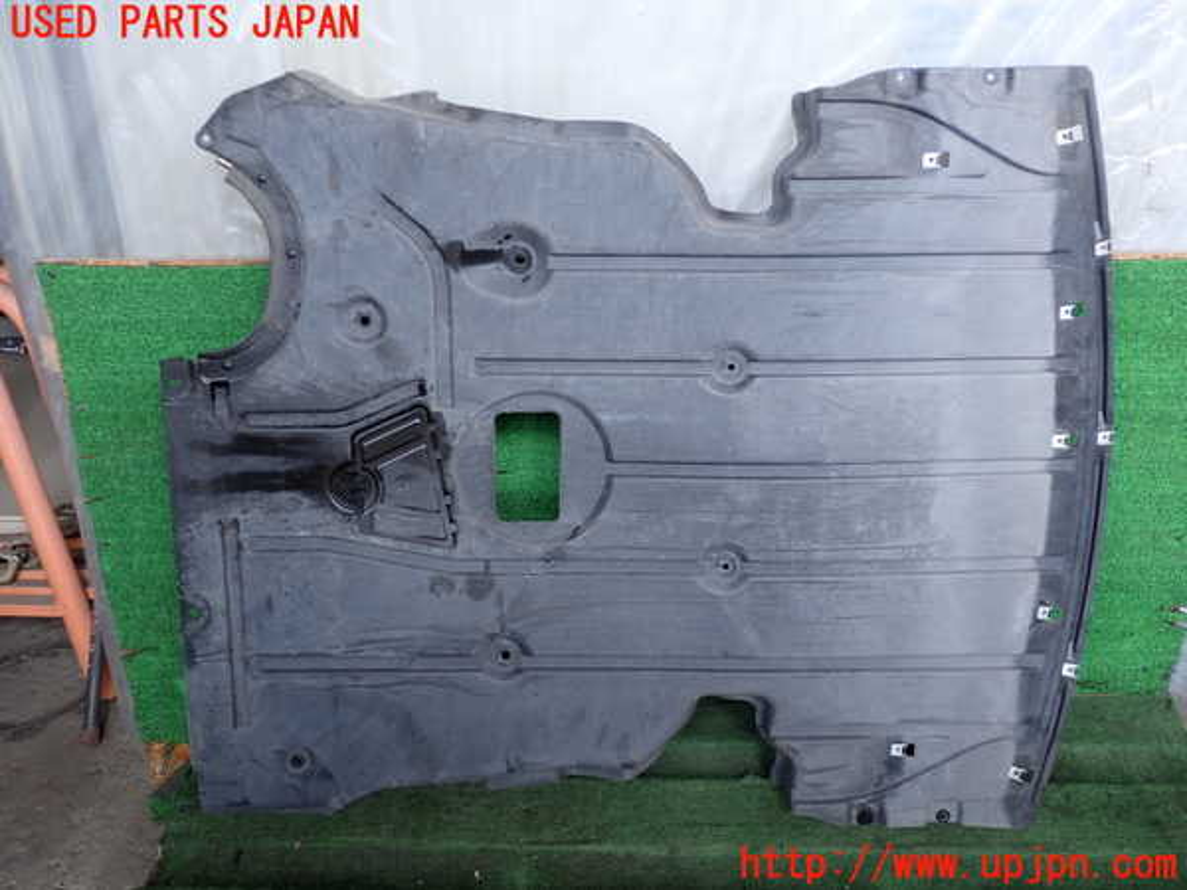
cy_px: 445
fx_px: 1234
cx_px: 594
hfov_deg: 51.4
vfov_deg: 39.7
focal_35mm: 36
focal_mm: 6.37
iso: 200
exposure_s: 1/125
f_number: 2.5
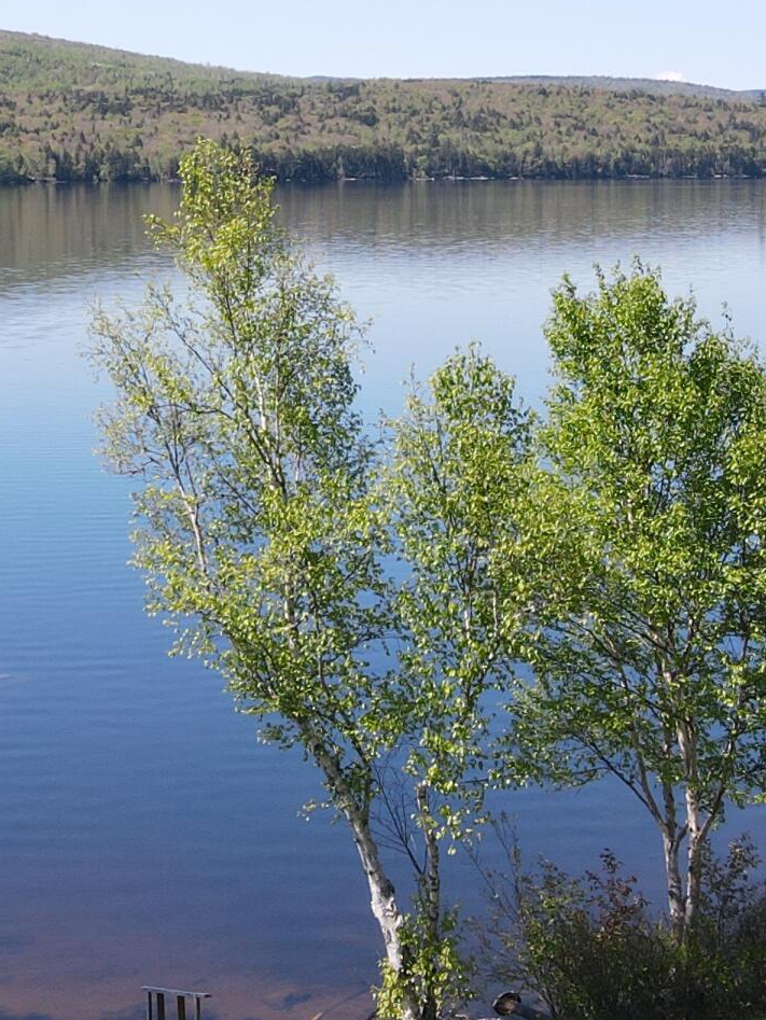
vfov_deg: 25.1
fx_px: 2241
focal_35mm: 76
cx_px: 190
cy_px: 170
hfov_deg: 19.3
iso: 100
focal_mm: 4.5
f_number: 2.8
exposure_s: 1/350
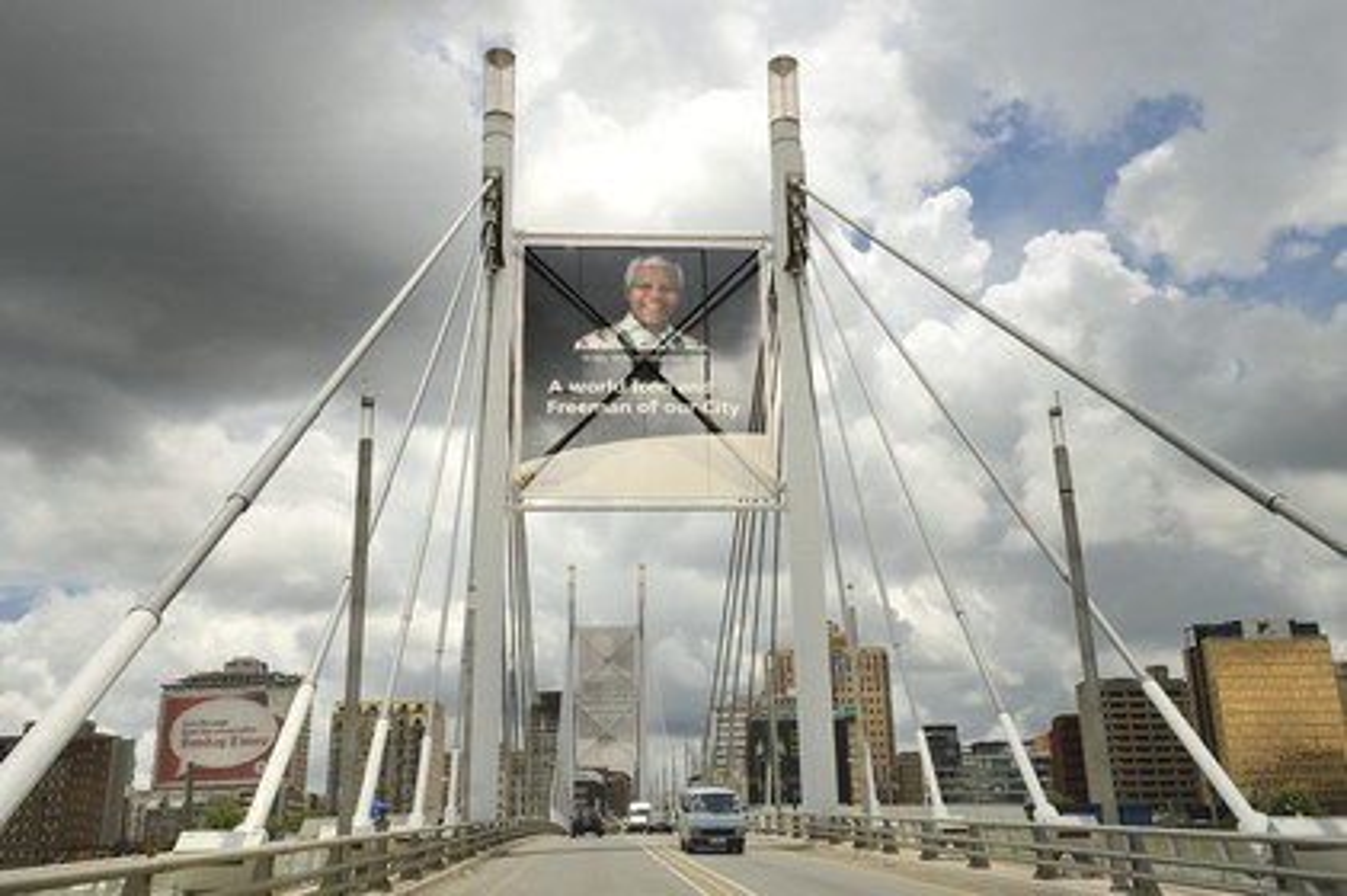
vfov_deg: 38.8
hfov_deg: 55.8
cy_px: 448
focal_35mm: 34
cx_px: 674
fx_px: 1271
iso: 200
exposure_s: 1/320
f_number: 18
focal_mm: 34
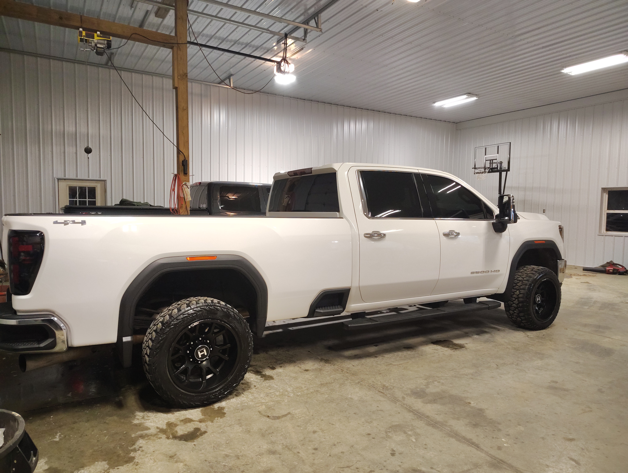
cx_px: 314
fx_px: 436
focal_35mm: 24
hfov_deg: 71.5
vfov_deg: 56.9
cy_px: 236
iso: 713
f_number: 1.8
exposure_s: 1/60
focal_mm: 5.56
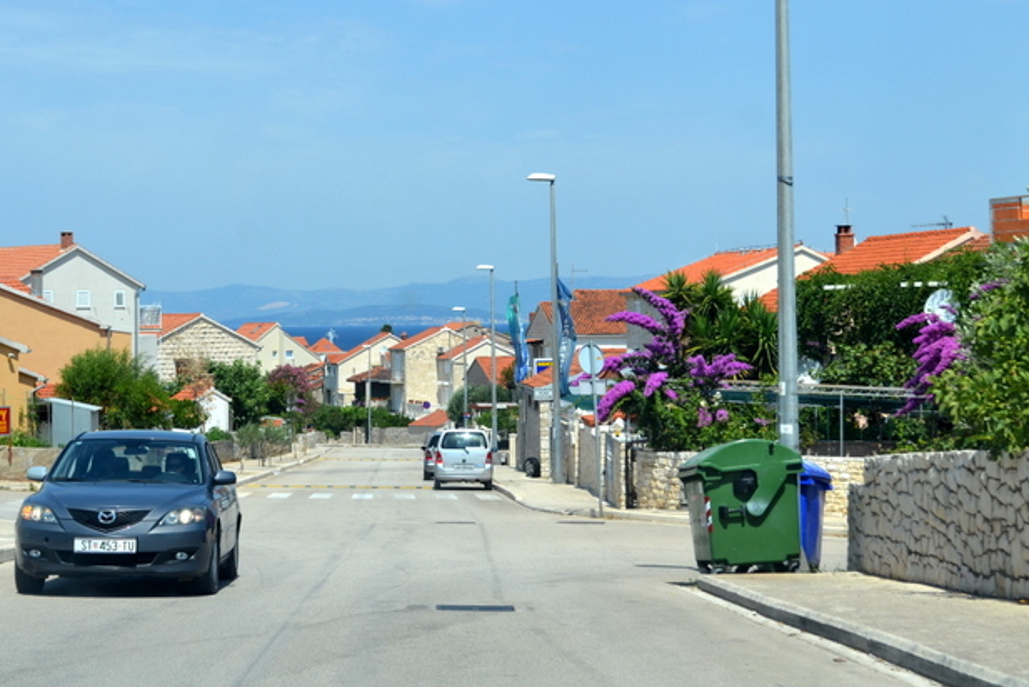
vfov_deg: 19.5
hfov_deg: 28.7
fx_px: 2002
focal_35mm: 70
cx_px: 387
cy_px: 290
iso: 100
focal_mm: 36
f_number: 7.1
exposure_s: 1/400
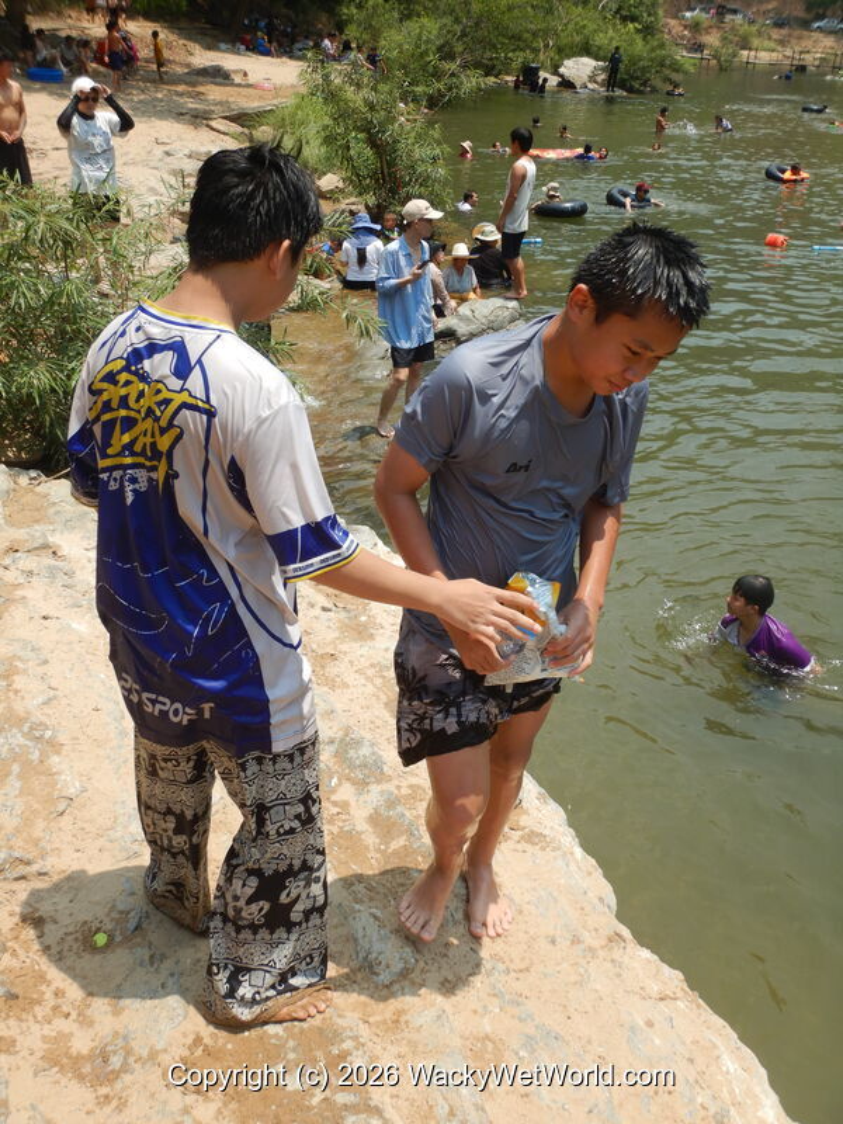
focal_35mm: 34
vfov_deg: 54.0
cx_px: 422
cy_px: 562
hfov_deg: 41.8
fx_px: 1104
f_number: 4.2
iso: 125
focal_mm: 6.1
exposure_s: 1/640
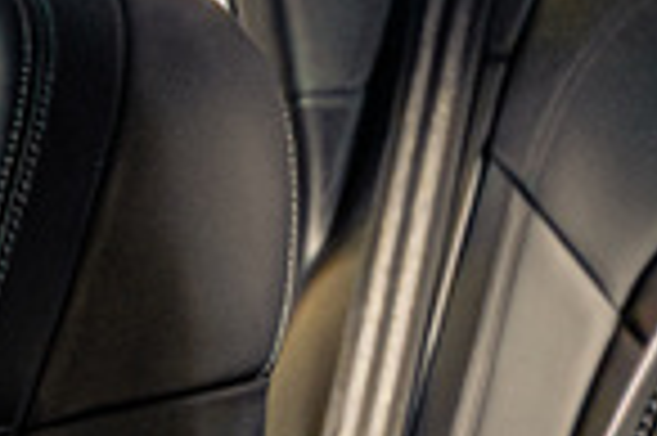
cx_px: 551
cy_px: 517
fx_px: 3573
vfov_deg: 6.9
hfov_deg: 10.5
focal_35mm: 196
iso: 1600
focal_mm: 28
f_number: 5.6
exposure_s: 1/200
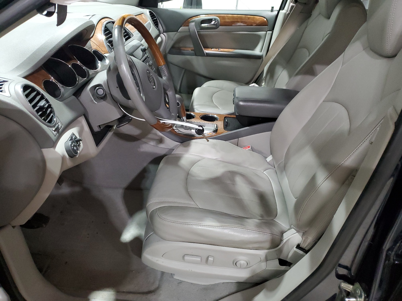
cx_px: 201
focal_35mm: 26
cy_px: 150
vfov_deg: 53.1
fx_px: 302
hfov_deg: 67.3
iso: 345
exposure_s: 1/60.2
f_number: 1.5
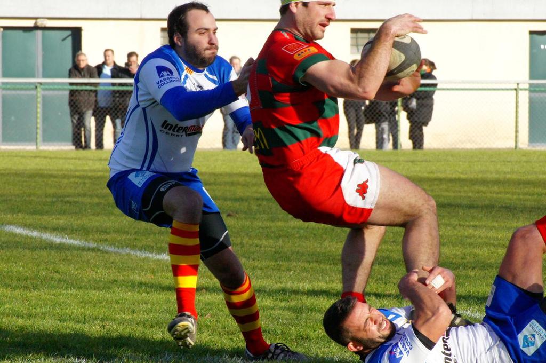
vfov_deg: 4.6
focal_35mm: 300
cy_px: 182
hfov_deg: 6.9
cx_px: 273
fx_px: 4544
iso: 1600
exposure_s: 1/640
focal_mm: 200
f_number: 18
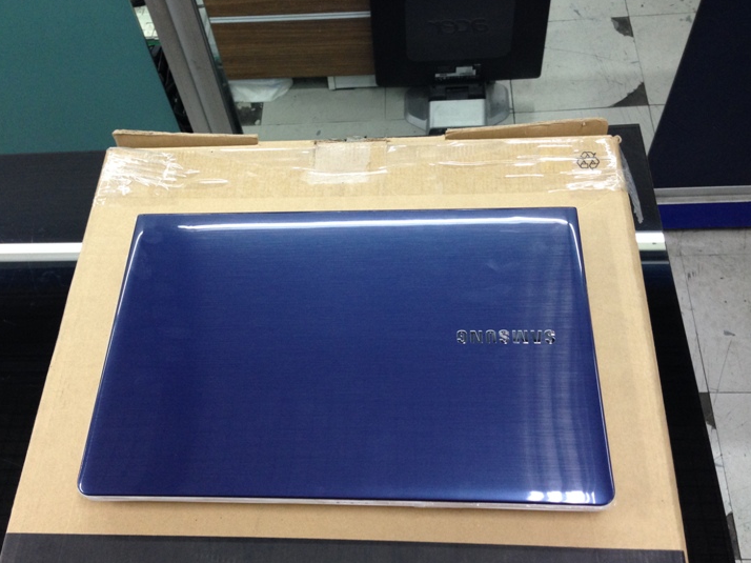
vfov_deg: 38.6
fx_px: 802
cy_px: 308
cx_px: 341
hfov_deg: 50.1
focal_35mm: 37
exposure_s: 1/20
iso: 125
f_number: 2.4
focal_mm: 4.12
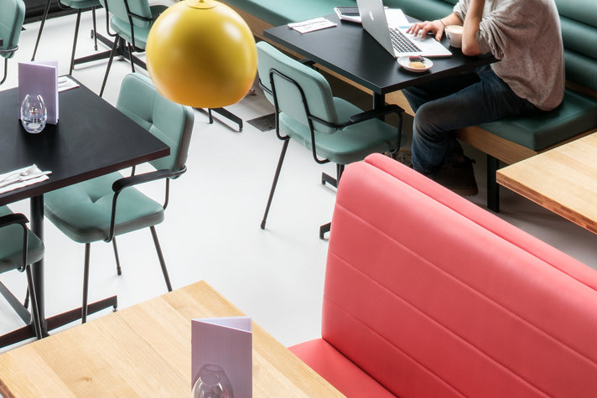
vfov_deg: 18.8
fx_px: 1144
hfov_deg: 28.1
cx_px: 55
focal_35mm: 69
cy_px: -62
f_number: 16
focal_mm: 24
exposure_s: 1.3
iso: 160
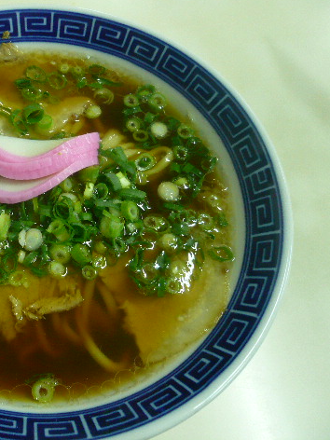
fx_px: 483
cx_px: 38
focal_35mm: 38
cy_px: 217
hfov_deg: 35.7
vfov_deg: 49.0
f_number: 2.8
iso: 200
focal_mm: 4.6
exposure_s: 1/8
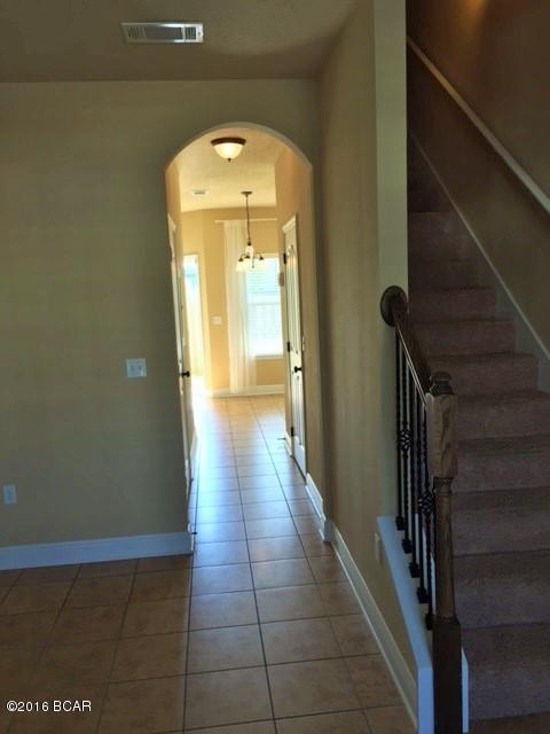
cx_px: 275
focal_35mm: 29
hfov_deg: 48.2
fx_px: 614
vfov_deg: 61.7
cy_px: 367
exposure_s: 1/60
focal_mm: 4.15
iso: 32
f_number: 2.2
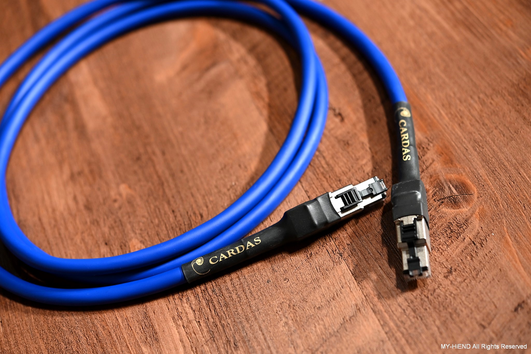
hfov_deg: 33.4
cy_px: 177
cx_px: 266
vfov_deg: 22.6
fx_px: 884
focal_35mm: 60
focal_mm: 60
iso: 1600
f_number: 4
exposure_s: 1/60
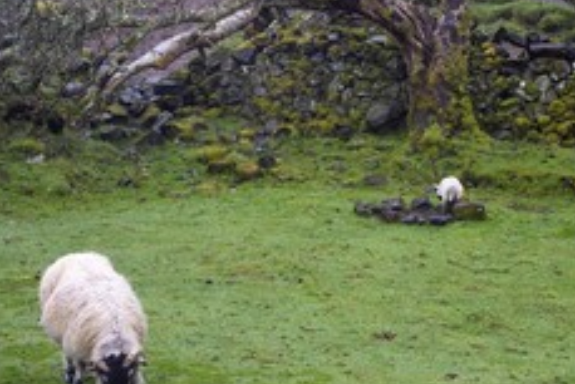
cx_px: 442
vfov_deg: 11.5
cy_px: 113
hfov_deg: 17.1
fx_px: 1902
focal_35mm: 119
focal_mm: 65
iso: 400
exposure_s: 1/125
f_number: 6.3
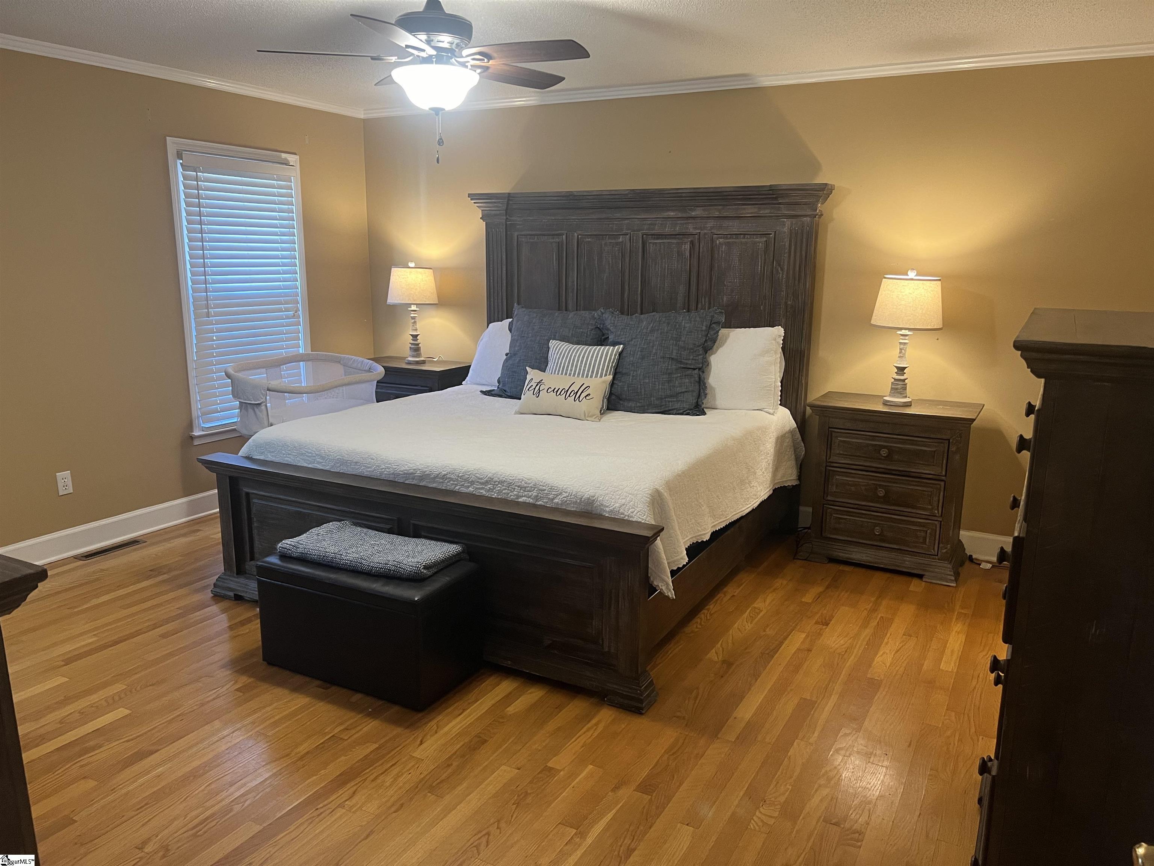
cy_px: 433
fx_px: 867
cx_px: 577
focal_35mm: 26
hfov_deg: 67.3
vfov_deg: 53.1
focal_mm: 5.7
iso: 250
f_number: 1.5
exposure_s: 1/60
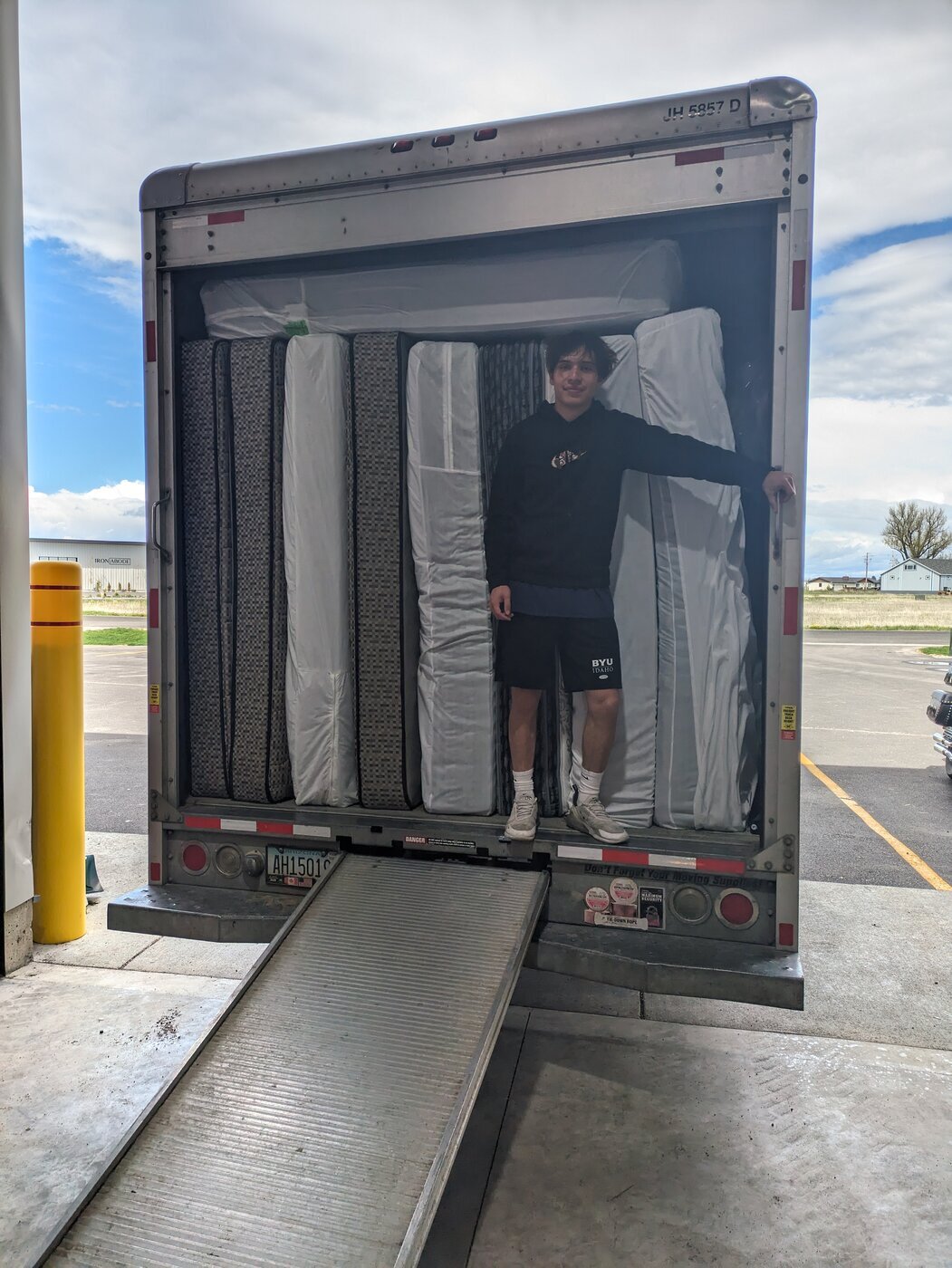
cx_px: 476
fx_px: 916
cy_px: 634
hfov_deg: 54.9
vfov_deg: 69.4
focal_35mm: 25
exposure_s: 1/1166
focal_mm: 5.43
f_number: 1.89
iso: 32
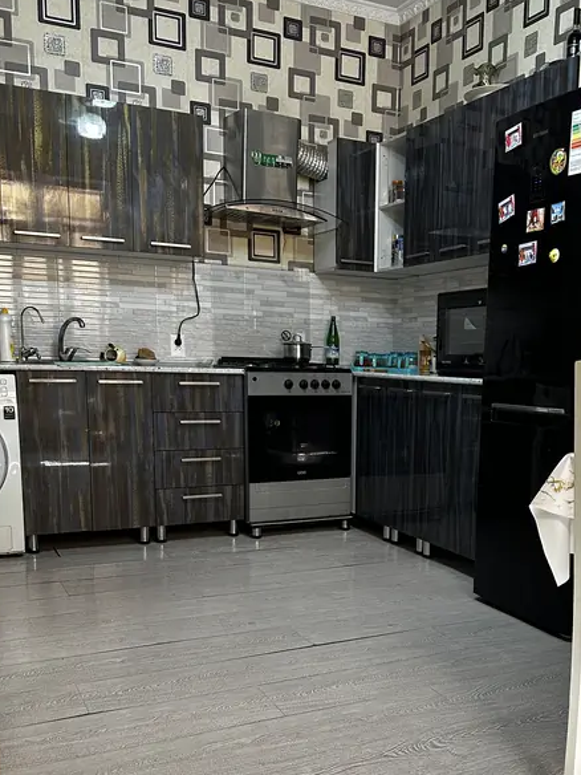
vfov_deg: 49.5
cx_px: 395
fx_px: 828
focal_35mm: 37
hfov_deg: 38.2
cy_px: 502
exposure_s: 1/85
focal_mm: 6.86
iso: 250
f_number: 1.78
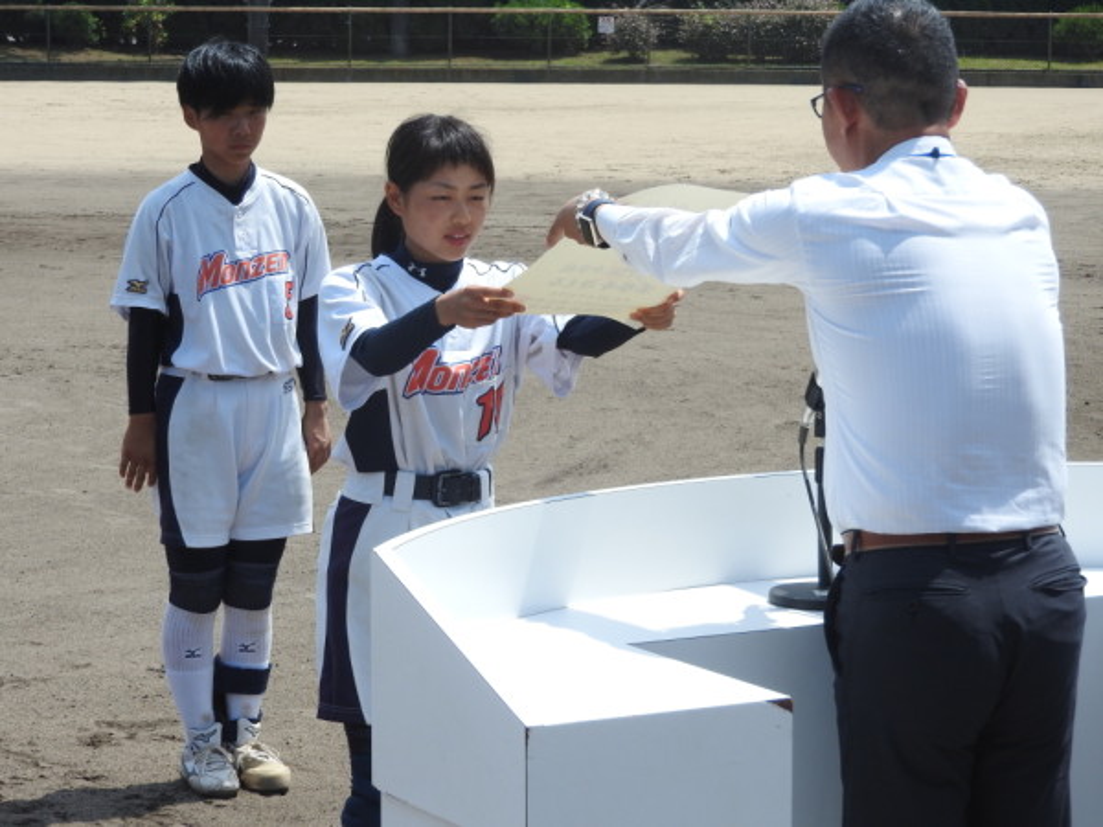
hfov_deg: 17.1
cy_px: 414
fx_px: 3664
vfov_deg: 12.9
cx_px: 552
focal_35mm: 115
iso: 100
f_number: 5
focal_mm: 20.6
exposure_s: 1/640
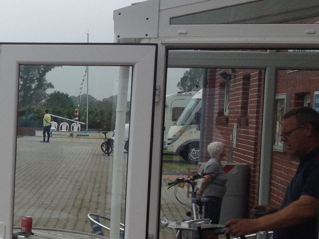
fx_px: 1023
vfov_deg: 13.3
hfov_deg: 16.2
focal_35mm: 111
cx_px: -155
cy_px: 171
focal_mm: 4.28
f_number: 2.4
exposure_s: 1/1672
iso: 50
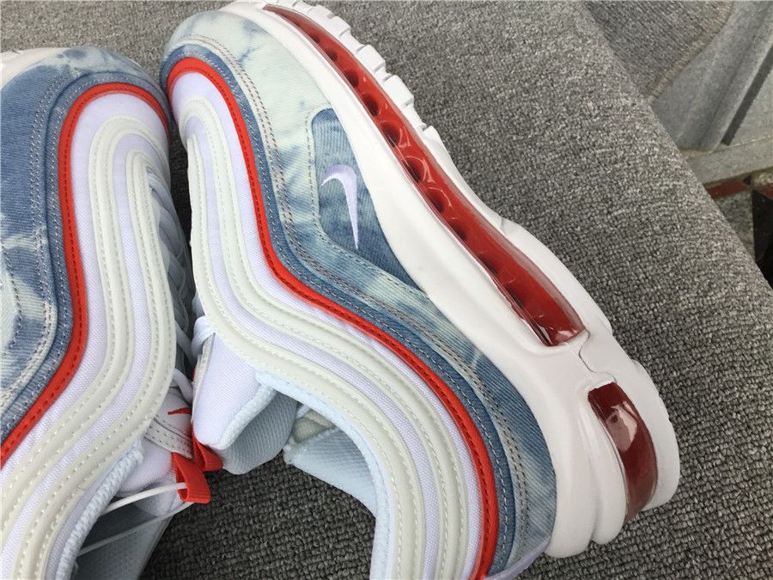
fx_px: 692
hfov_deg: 58.4
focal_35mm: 31
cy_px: 290
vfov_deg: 45.4
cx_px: 386
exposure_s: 1/100
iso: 40
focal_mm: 3.3
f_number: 2.4
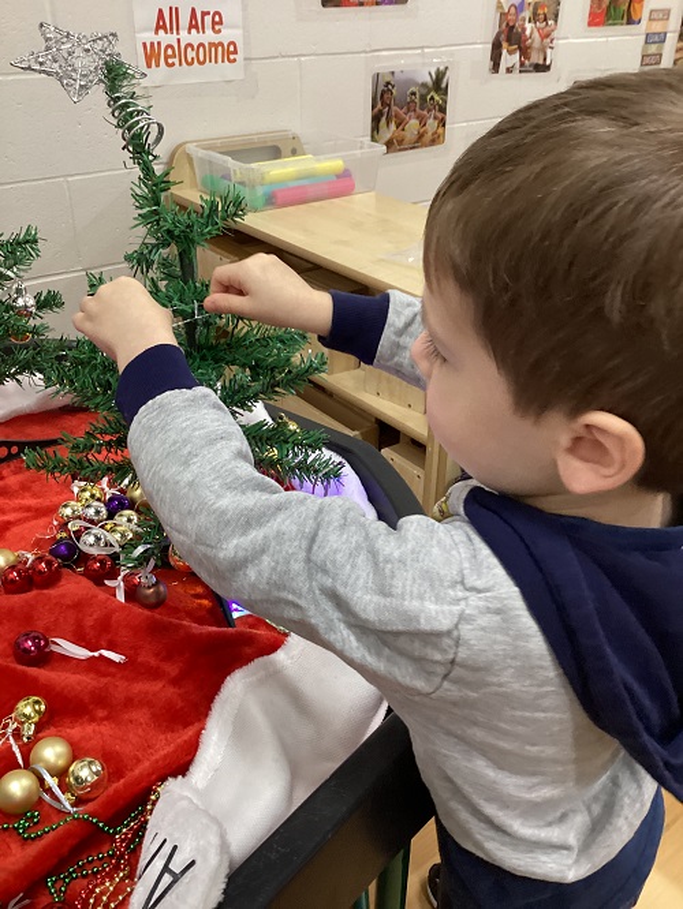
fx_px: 815
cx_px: 342
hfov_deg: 45.5
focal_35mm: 31
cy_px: 454
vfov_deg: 58.3
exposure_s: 1/40
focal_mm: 3.3
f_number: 2.4
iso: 320
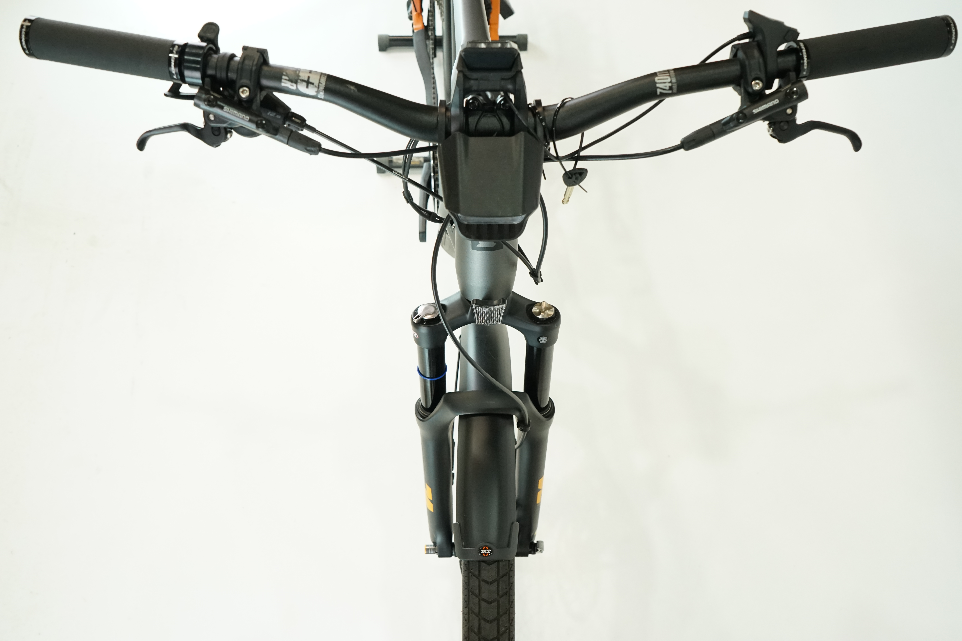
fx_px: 748
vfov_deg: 46.4
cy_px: 320
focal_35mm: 28
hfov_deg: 65.5
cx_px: 481
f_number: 6.3
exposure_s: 1/200
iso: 2500
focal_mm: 28
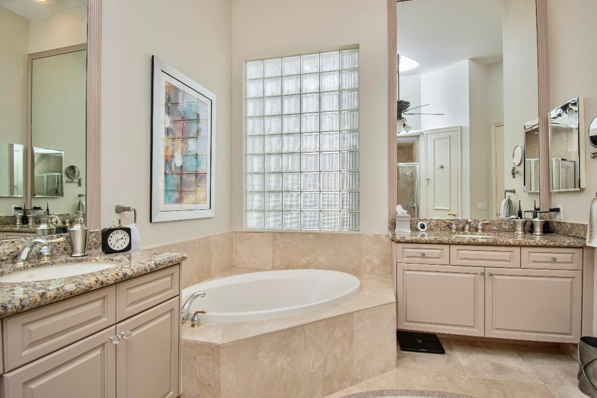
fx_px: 298
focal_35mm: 18
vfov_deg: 67.4
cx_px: 298
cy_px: 199
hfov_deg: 90.0
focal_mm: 12
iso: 180
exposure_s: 1/125
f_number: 5.6
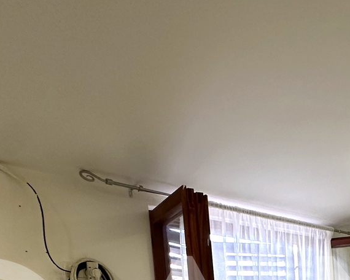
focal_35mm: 46
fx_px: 476
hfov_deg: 35.6
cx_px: 366
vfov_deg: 26.3
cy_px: 390
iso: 200
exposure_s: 1/50
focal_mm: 2.22
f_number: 2.2
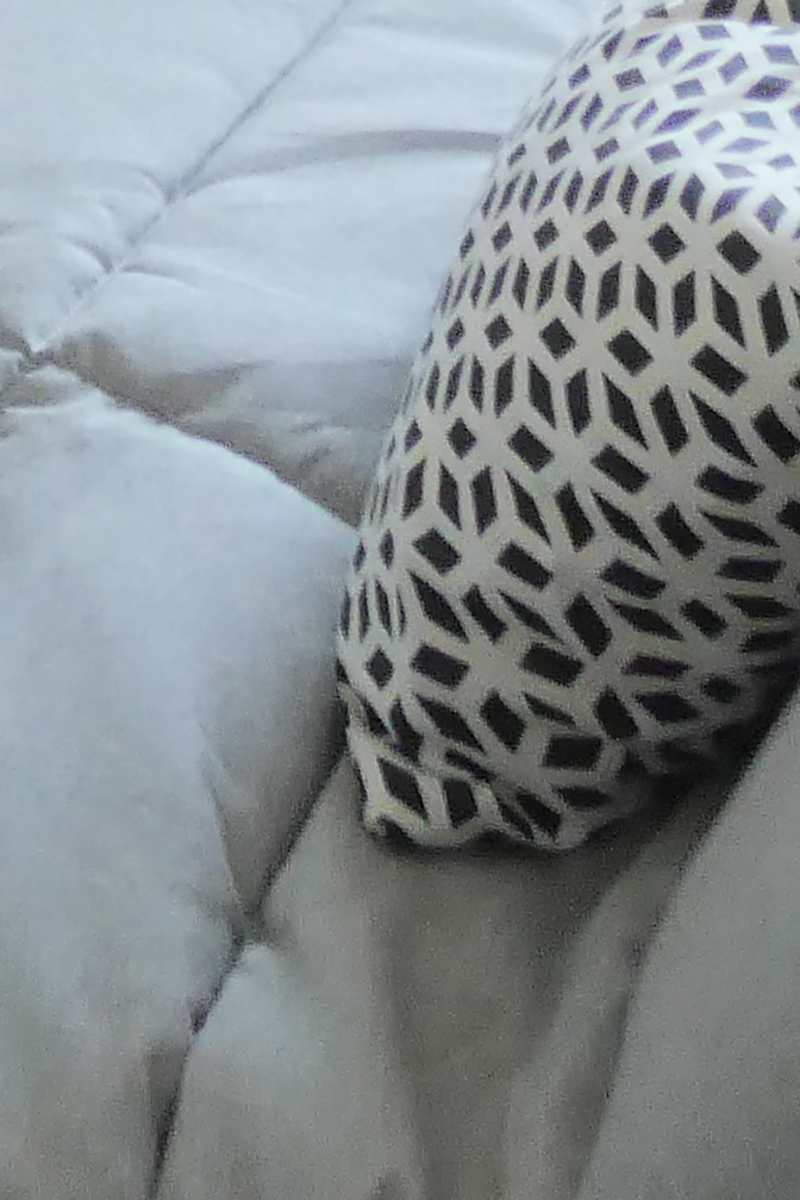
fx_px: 3366
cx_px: -377
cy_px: -883
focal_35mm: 101
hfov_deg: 12.9
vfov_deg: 17.0
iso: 100
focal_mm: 3.6
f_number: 2.8
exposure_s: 1/60
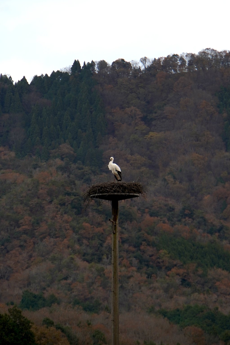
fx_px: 2875
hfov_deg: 4.6
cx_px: 115
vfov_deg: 6.9
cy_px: 172
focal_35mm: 300
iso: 640
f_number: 8
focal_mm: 200
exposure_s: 1/125
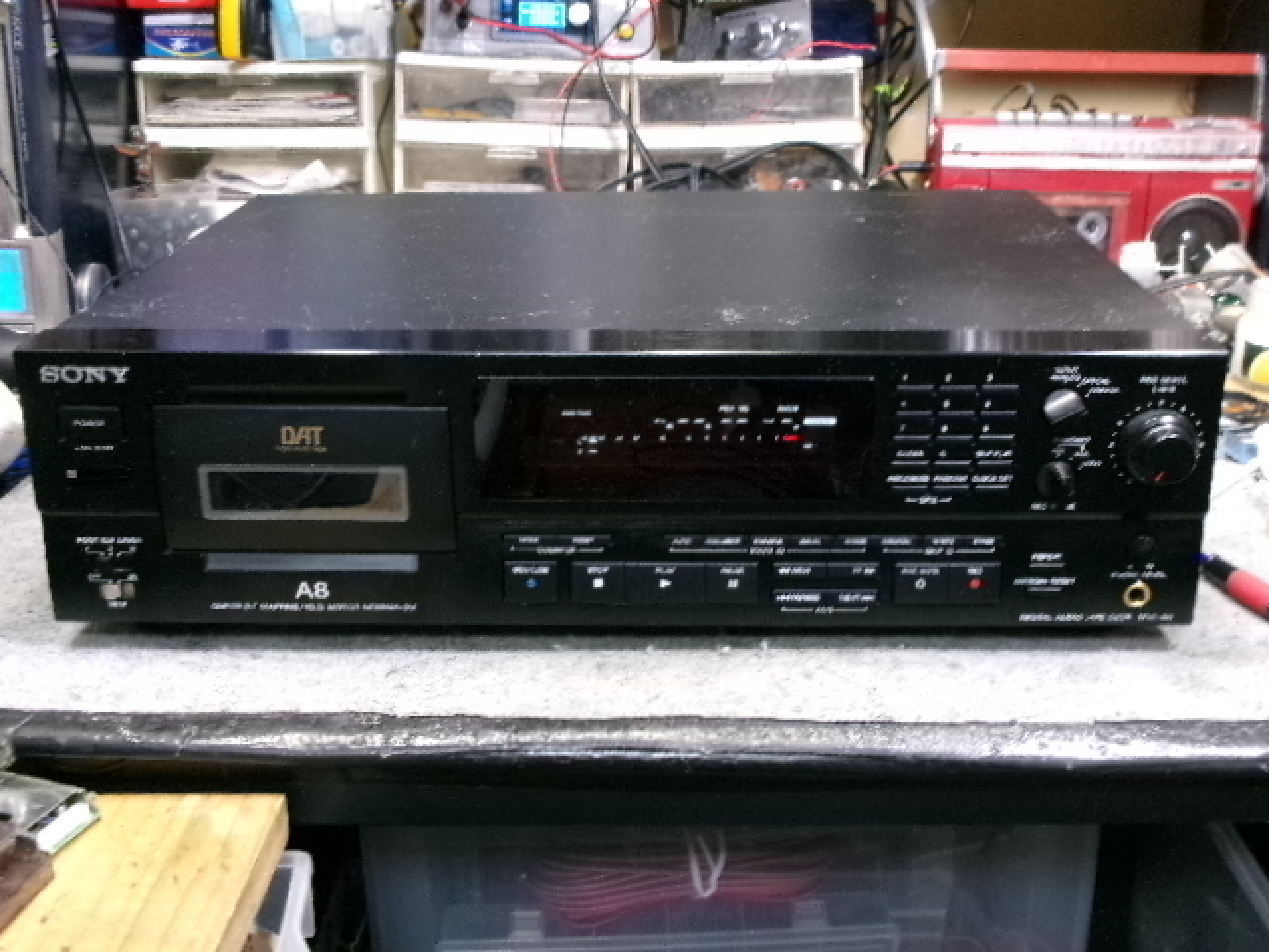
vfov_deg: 33.6
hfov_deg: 43.9
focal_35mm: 43
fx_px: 1576
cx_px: 634
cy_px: 476
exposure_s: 1/17
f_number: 4.7
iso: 667
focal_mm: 7.8
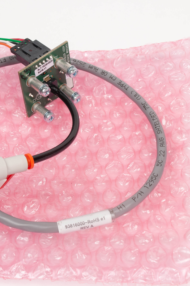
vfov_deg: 23.6
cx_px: 45
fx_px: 681
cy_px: 143
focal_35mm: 86
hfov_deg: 15.8
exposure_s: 1/80
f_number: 11
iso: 200
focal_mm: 38
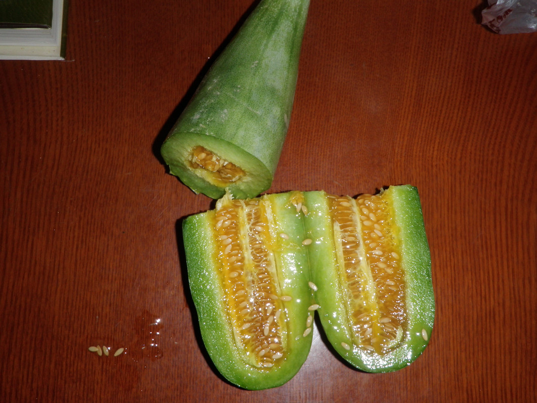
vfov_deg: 39.6
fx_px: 558
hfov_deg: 51.4
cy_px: 202
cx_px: 268
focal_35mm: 36
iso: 100
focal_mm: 6.53
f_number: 6.3
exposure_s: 1/40
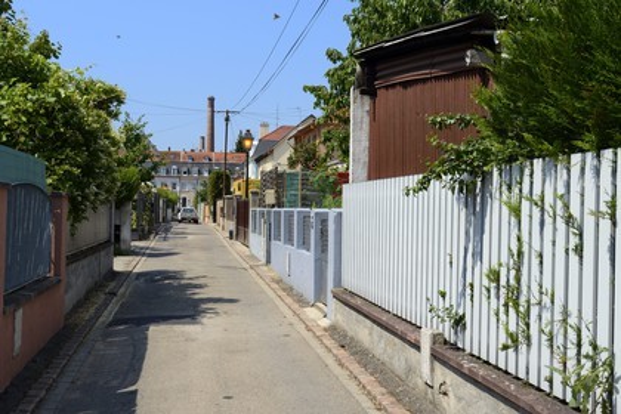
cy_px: 207
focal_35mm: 48
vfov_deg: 28.1
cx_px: 310
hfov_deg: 41.1
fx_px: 828
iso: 200
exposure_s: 1/200
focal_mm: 48
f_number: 13
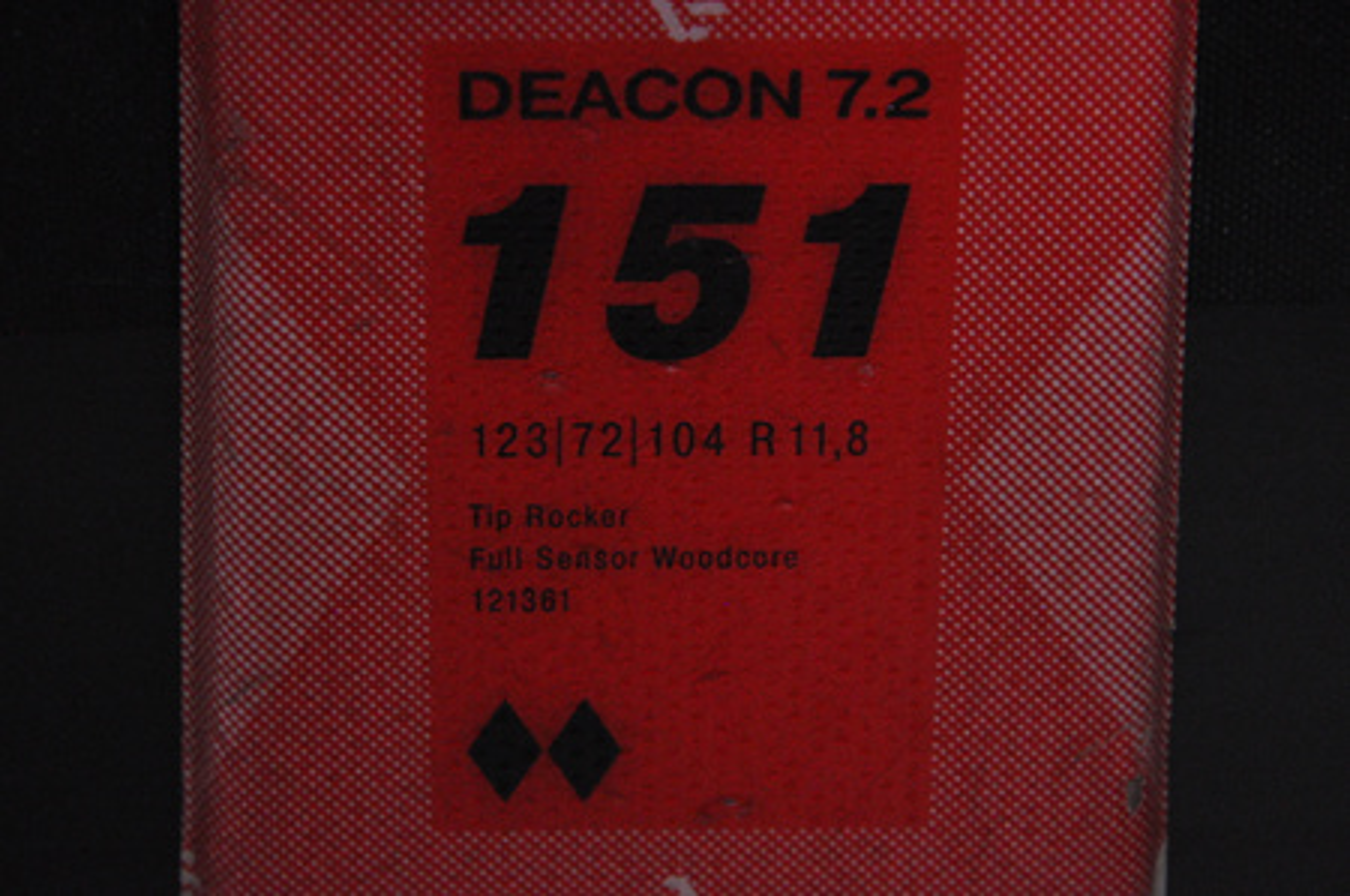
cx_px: 675
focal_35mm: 158
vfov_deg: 8.7
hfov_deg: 13.1
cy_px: 448
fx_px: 5900
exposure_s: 1/125
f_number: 9.5
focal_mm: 105
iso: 3200
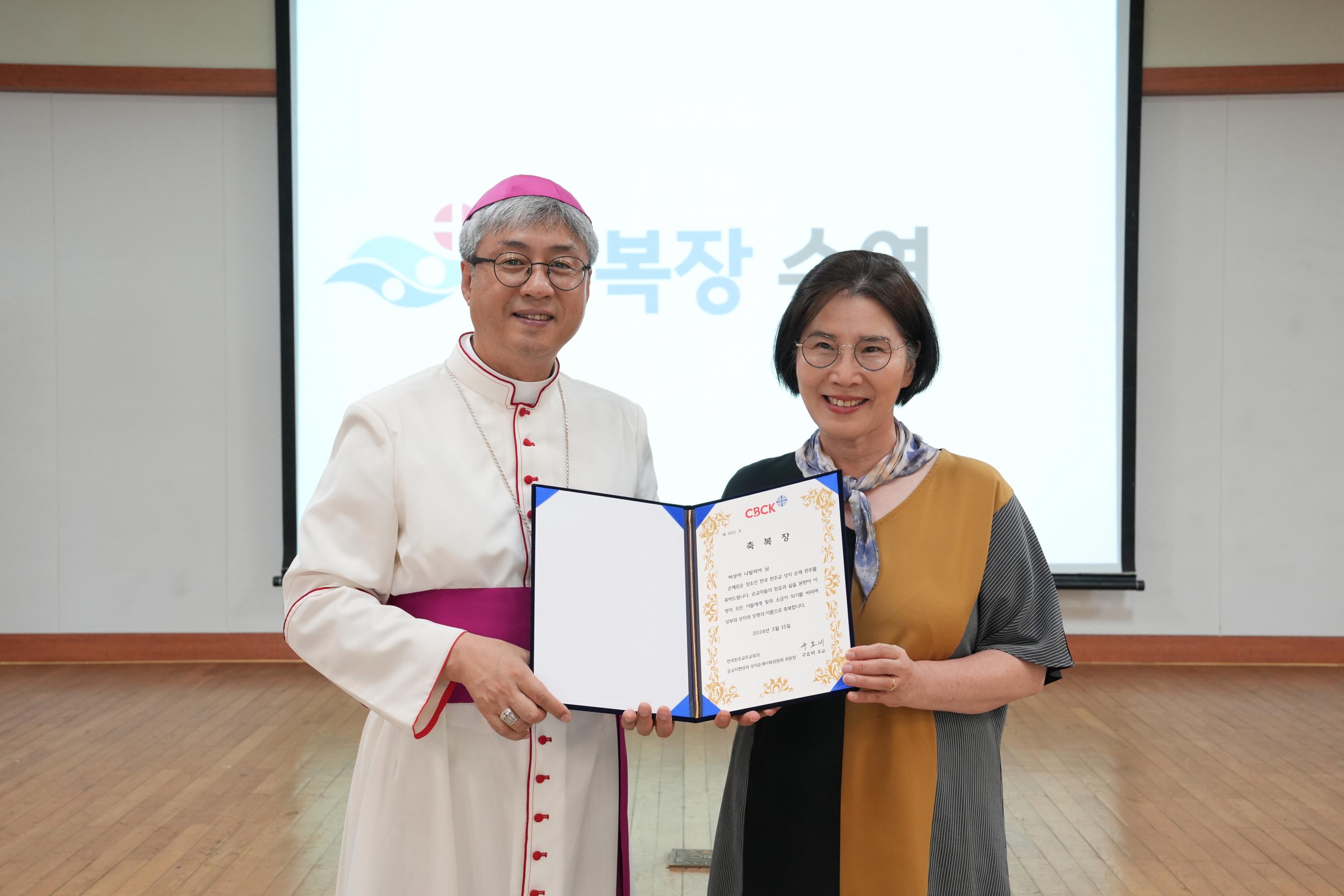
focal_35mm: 48
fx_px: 1792
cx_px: 672
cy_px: 448
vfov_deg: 28.1
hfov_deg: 41.1
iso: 1250
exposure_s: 1/50
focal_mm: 48
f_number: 7.1
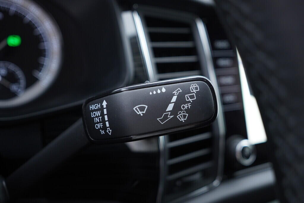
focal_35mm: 36
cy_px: 102
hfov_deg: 53.1
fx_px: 304
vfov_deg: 36.9
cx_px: 152
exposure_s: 1/40
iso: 320
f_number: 2.8
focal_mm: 24
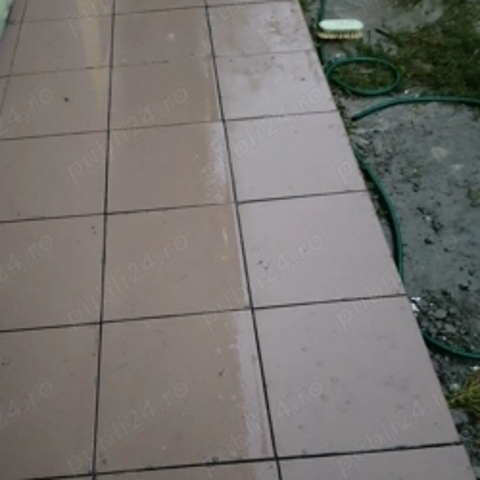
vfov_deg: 47.8
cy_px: 311
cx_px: 194
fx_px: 533
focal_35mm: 34
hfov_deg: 48.2
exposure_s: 1/16.7
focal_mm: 5.25
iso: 9920
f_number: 1.75
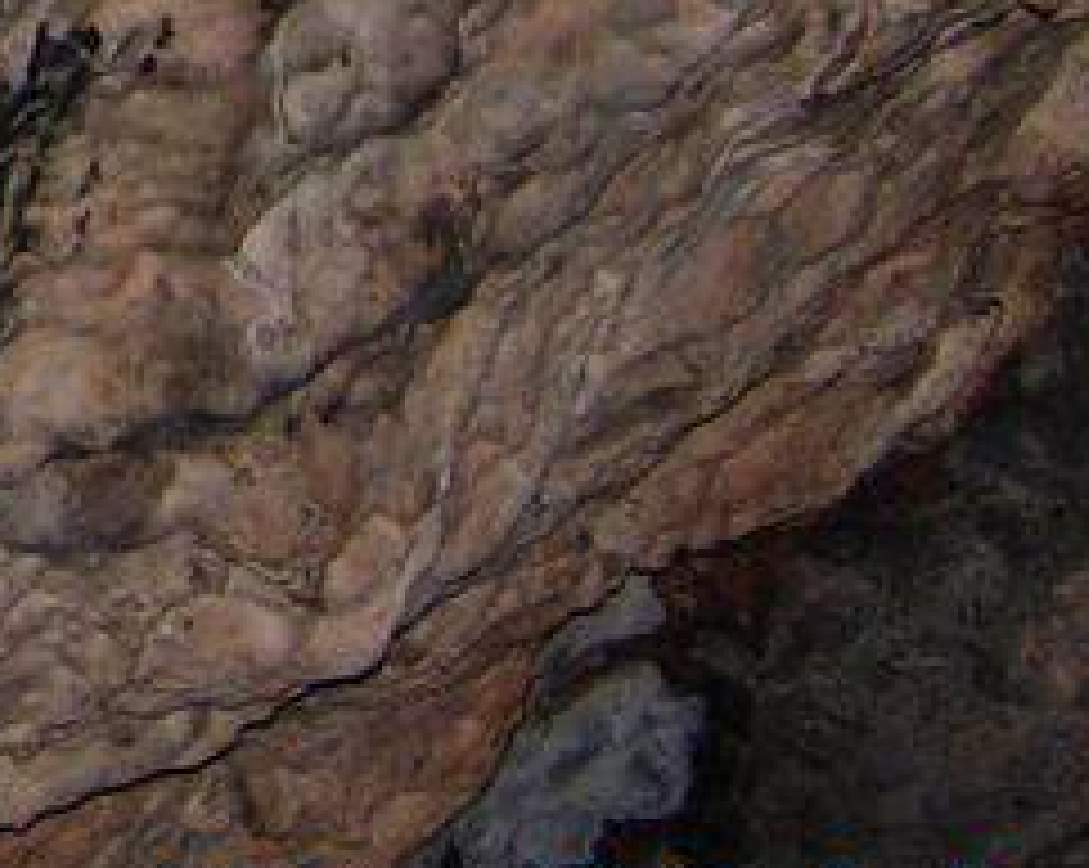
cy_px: -1037
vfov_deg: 6.8
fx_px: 7018
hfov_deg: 8.3
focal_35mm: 218
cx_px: -1292
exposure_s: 1/73.9
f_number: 2.7
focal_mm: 7.5
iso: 81
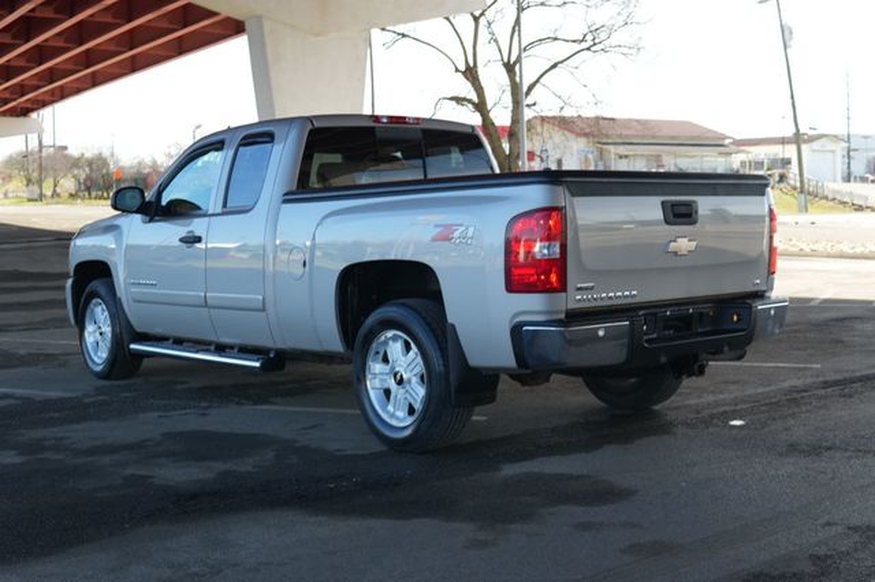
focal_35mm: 45
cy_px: 291
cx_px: 438
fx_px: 1093
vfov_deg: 29.8
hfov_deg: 43.6
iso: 640
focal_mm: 30
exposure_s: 1/60
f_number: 4
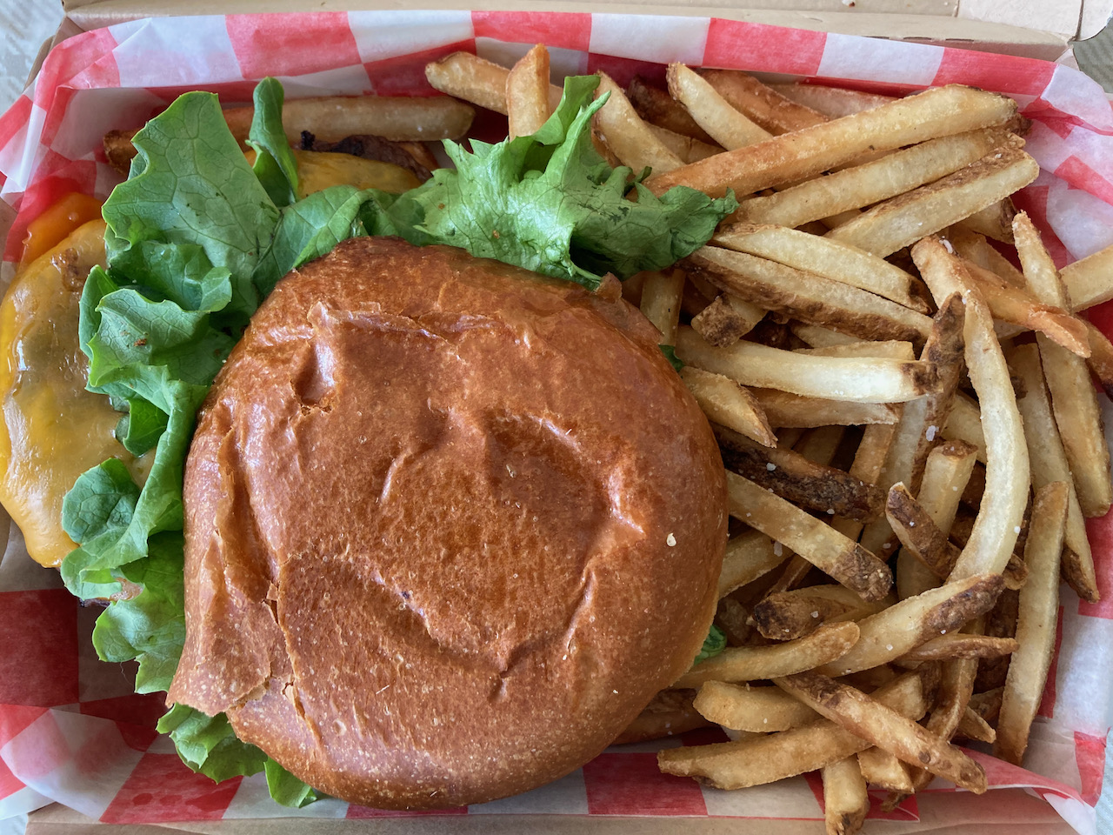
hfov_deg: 63.4
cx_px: 556
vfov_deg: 49.7
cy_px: 418
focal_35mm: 28
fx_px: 900
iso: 100
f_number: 1.8
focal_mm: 3.99
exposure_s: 1/60
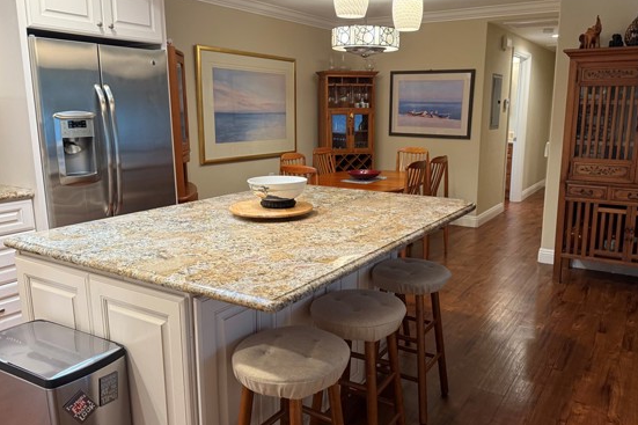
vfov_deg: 44.9
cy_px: 210
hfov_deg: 63.5
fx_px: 514
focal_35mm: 29
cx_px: 350
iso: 250
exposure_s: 1/60
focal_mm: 6.76
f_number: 1.78
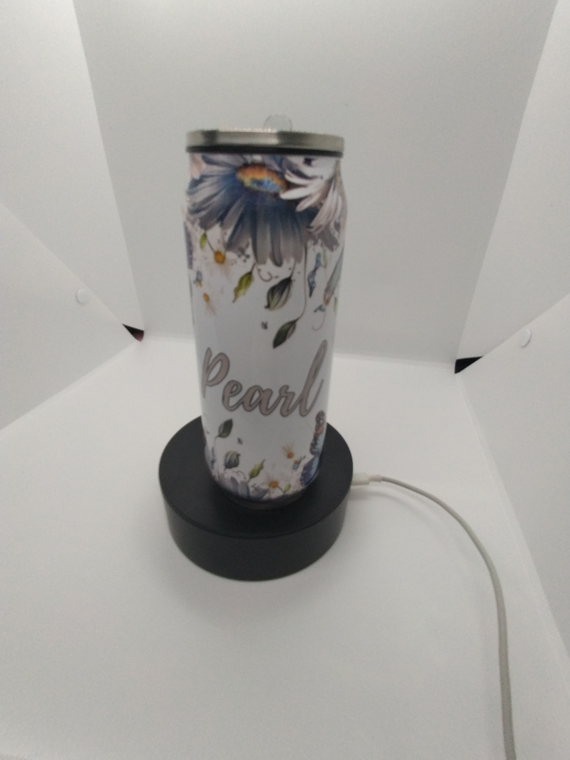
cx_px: 285
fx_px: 373
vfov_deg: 91.0
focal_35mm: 17
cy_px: 380
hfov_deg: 74.7
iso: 226
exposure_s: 1/60
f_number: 2.4
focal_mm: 1.79
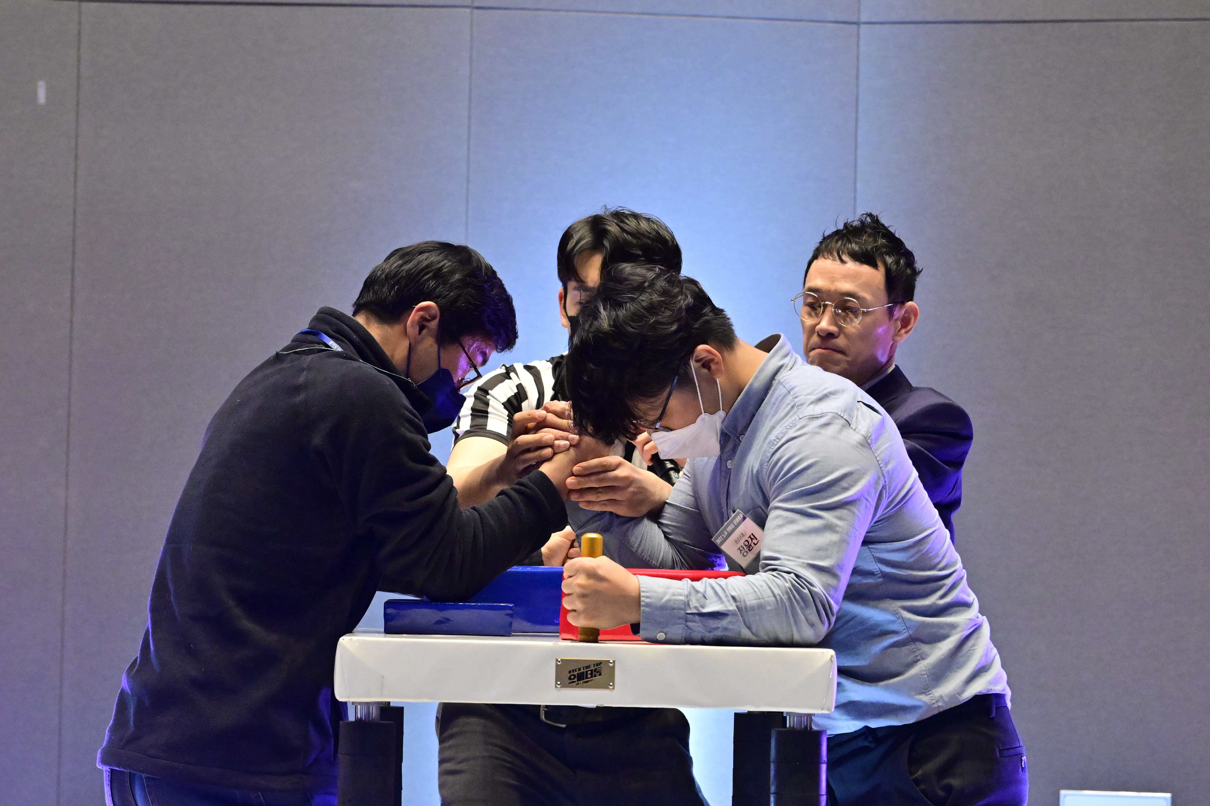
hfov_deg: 17.5
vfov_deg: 11.7
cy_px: 403
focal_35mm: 117
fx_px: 3931
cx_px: 605
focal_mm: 78
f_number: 4.5
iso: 6400
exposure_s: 1/160
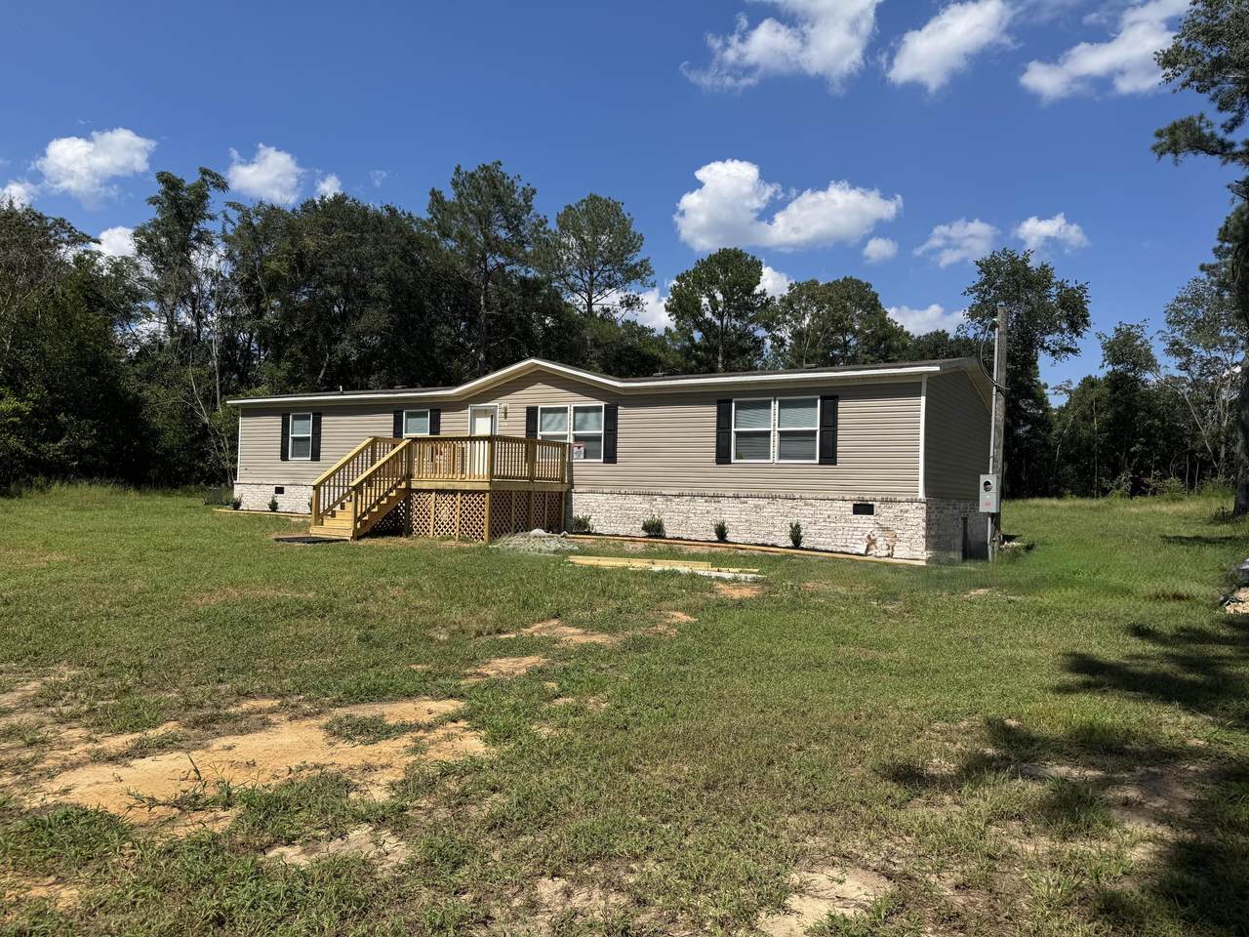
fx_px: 866
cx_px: 624
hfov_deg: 71.6
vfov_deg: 56.8
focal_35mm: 24
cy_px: 468
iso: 80
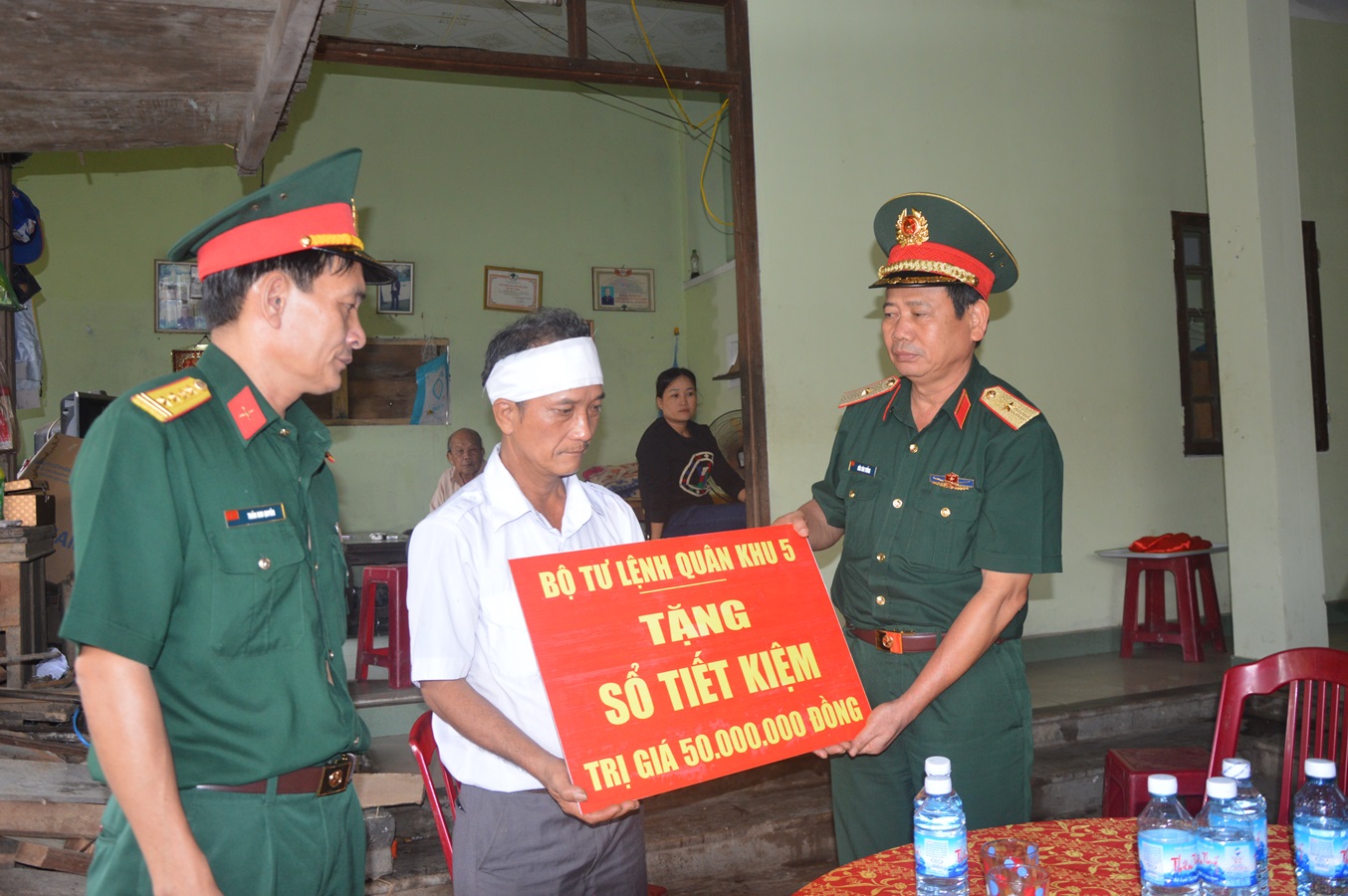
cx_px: 674
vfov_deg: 41.6
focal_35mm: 32
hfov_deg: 59.5
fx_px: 1178
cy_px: 448
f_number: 3.8
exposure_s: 1/60
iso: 560
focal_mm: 21
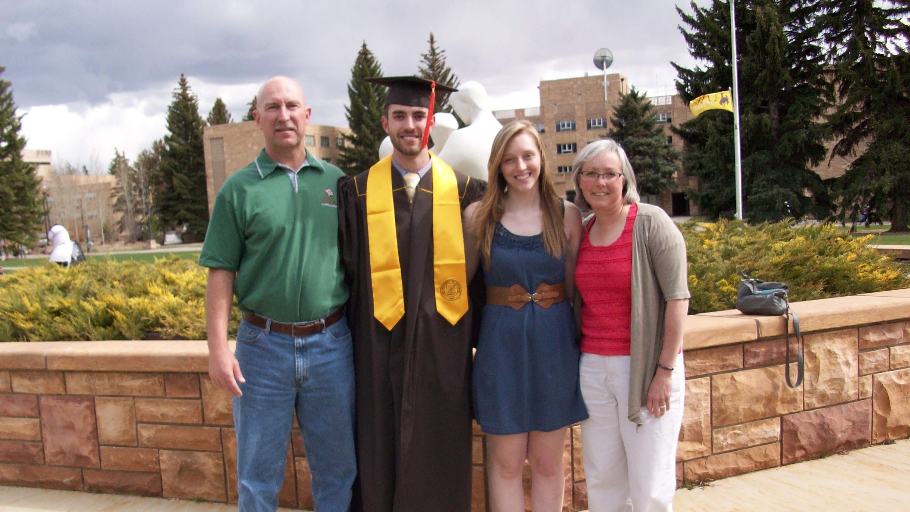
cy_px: 301
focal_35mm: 38
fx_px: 917
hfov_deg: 52.8
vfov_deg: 31.1
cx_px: 455
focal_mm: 5.7
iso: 64
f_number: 2.8
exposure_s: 1/478
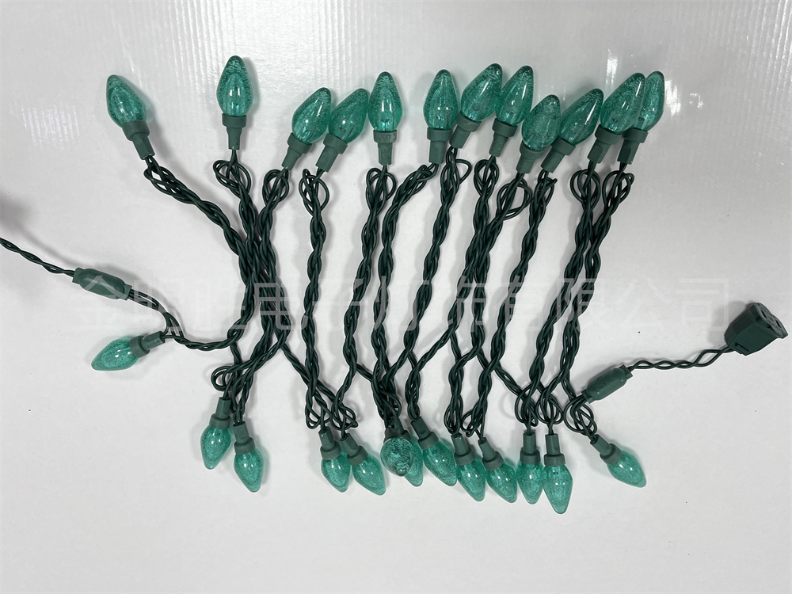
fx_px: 595
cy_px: 297
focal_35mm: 26
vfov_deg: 53.1
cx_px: 396
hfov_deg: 67.3
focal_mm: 5.1
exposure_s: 1/100
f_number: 1.6
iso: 100
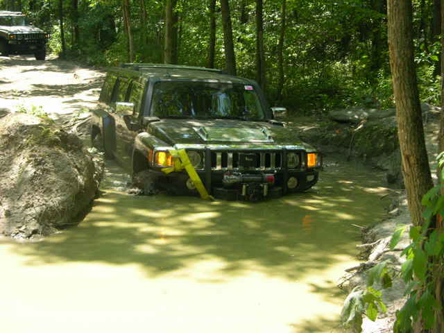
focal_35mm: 66
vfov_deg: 22.3
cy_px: 166
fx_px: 847
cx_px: 222
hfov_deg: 29.4
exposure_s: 1/66.8
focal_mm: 16.8
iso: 50
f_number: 3.6
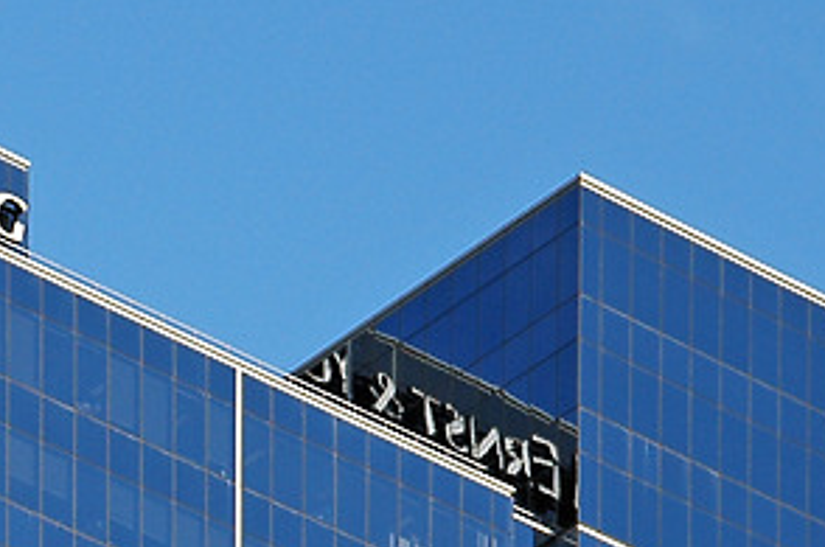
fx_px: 8191
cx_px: 17
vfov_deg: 3.8
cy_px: 586
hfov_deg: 5.8
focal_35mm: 358
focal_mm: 78
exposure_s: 1/250
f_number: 8
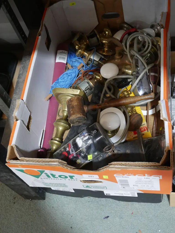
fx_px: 323
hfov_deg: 30.3
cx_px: 88
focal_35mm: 48
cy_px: 116
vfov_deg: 39.6
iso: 1250
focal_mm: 24
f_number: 5.2
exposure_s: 1/60
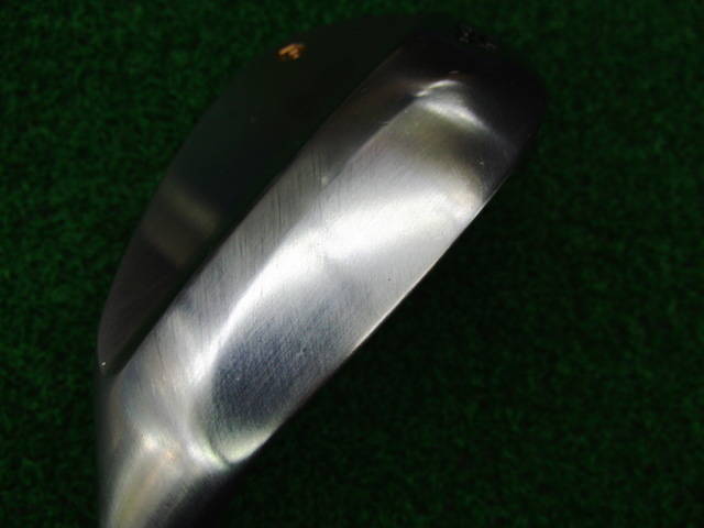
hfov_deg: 50.1
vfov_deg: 38.7
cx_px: 352
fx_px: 752
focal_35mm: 37
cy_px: 264
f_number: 3.6
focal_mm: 6.42
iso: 160
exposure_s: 1/80
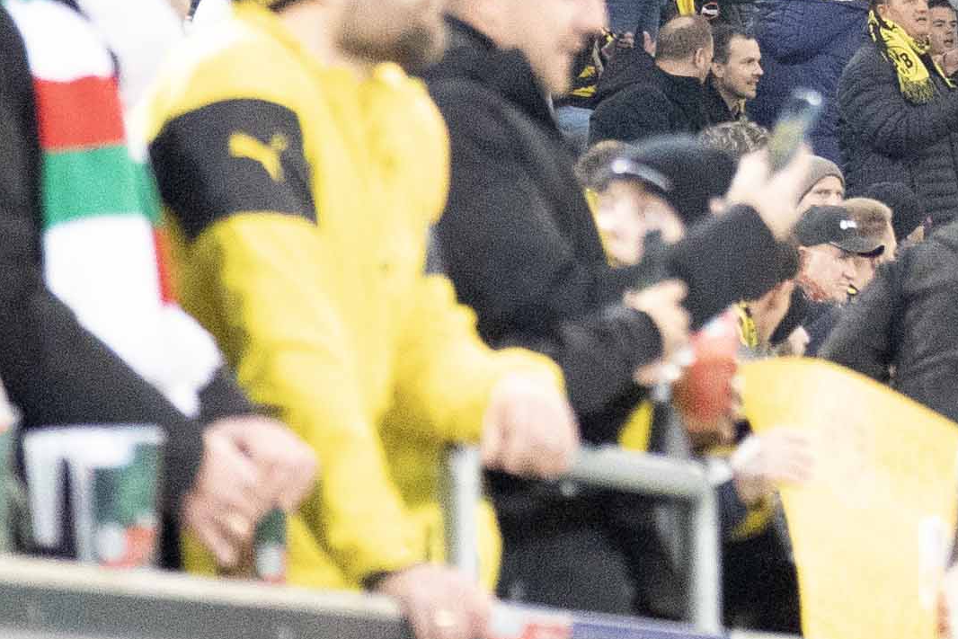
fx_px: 10485
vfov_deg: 3.5
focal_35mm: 394
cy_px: -800
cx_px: 1400
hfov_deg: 5.2
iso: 4000
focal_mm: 70
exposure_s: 1/1250
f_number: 2.8
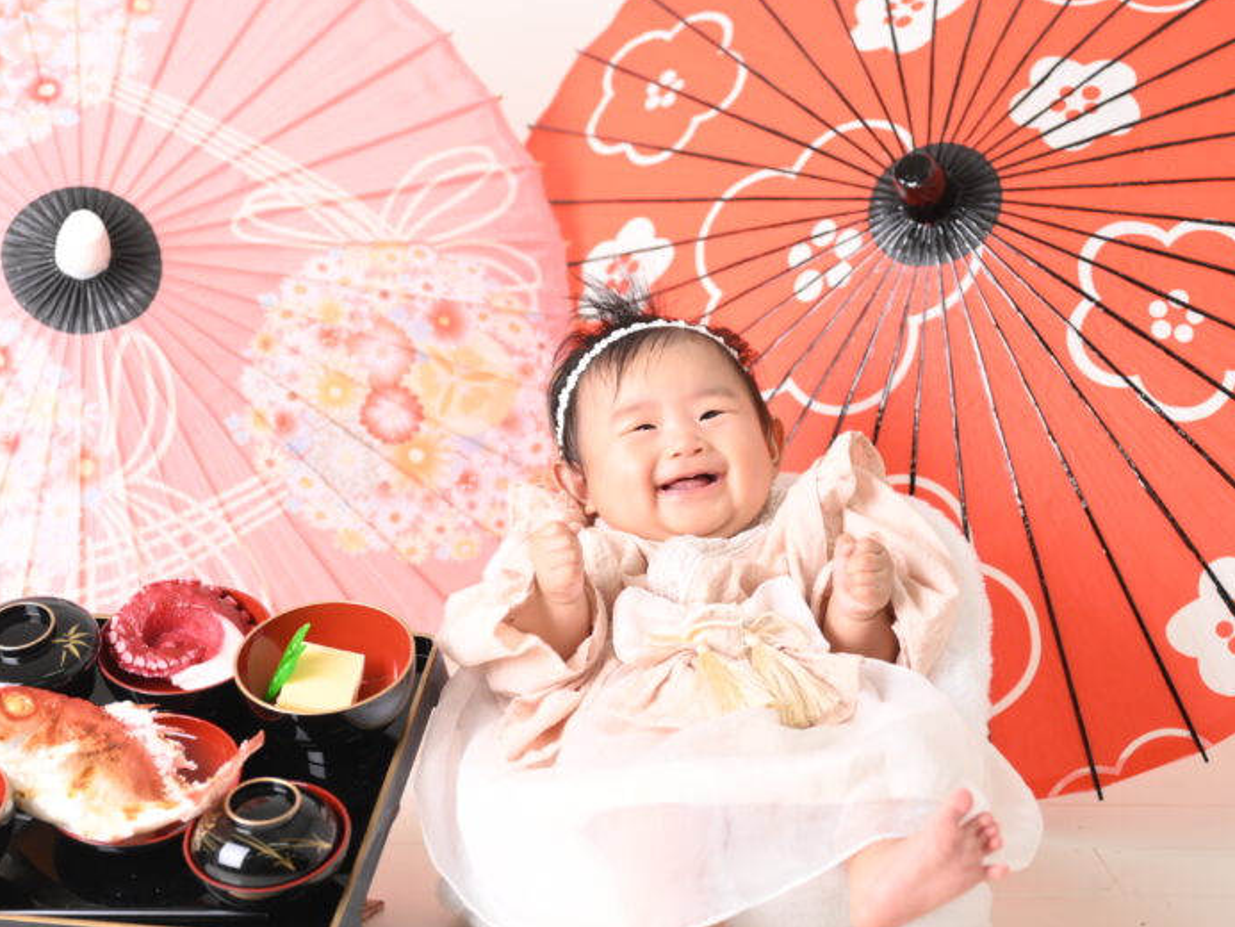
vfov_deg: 20.7
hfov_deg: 27.4
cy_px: 583
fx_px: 2534
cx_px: 536
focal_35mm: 71
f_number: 3.5
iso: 160
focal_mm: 50
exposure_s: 1/160
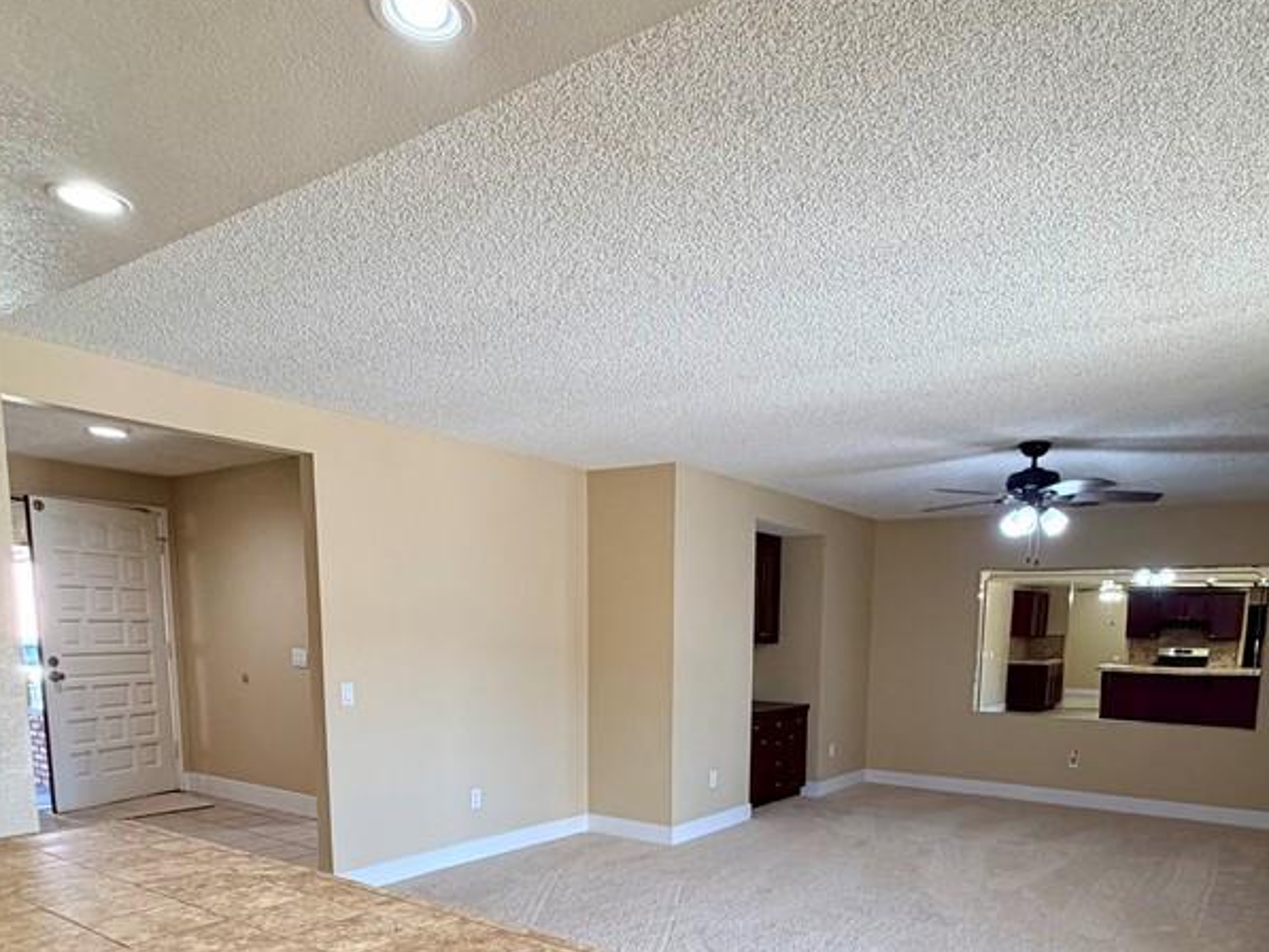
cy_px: 750
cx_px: 725
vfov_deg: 53.4
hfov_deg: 71.2
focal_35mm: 24
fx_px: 880
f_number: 2.2
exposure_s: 1/120
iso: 200
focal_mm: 2.22
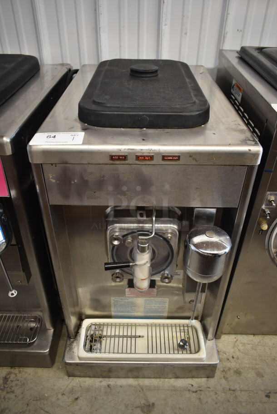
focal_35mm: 27
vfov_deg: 67.3
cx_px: 138
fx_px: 311
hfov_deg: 48.0
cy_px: 207
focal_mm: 18
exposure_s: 1/30
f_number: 3.5
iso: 640
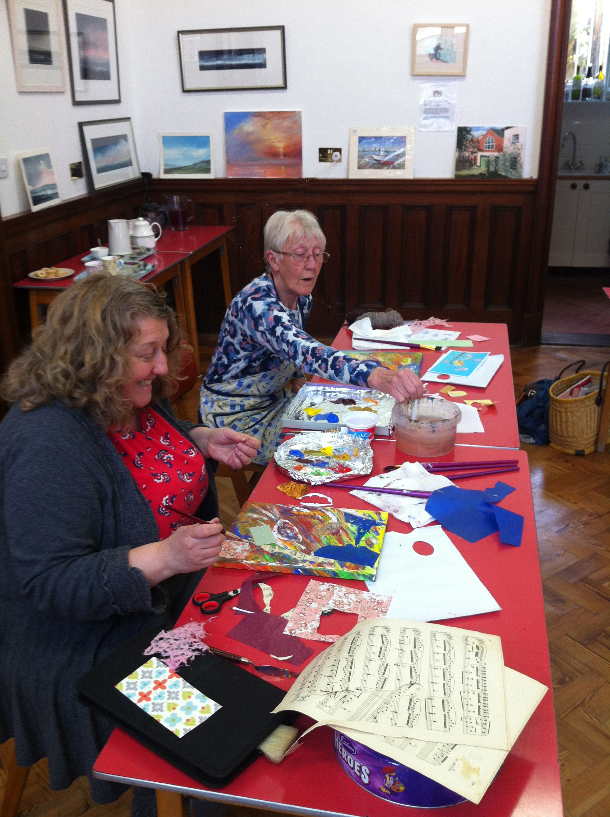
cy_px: 408
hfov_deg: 40.6
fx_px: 825
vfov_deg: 52.7
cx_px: 305
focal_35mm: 35
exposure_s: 1/25
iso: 80
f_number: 2.8
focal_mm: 3.85
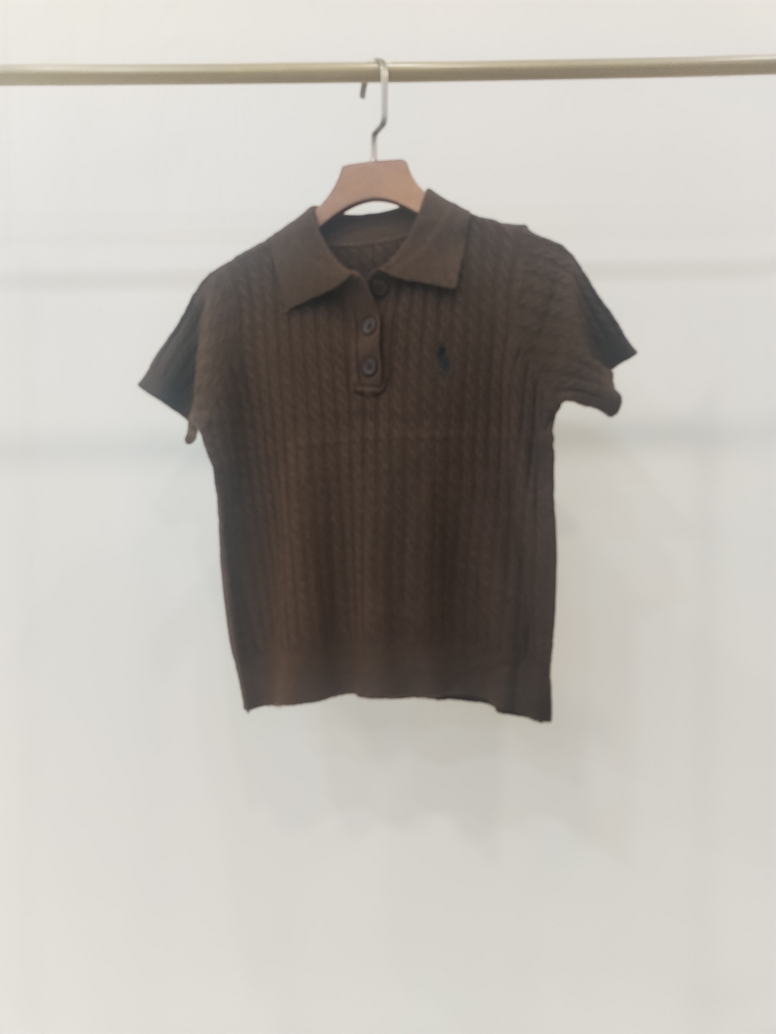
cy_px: 517
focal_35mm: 29
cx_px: 388
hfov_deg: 48.2
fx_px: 867
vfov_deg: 61.7
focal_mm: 4.75
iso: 444
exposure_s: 1/60
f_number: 1.8
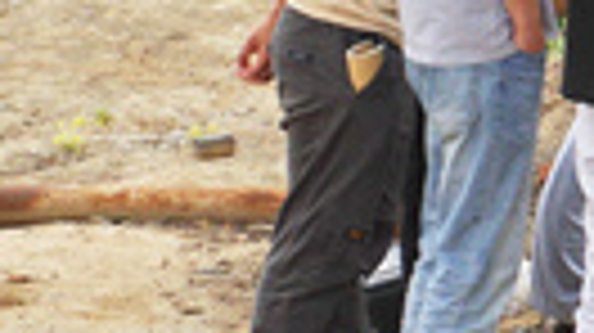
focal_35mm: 215
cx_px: 1143
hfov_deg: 9.4
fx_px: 3384
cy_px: 0
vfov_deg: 5.6
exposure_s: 1/640
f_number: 8
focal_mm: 30
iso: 320
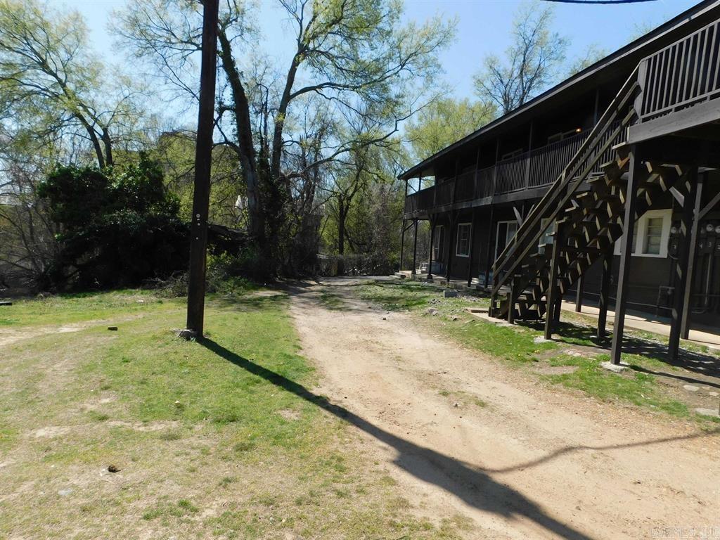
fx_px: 478
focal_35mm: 23
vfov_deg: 58.9
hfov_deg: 73.9
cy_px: 270
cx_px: 360
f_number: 3
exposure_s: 1/1250
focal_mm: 4
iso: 125
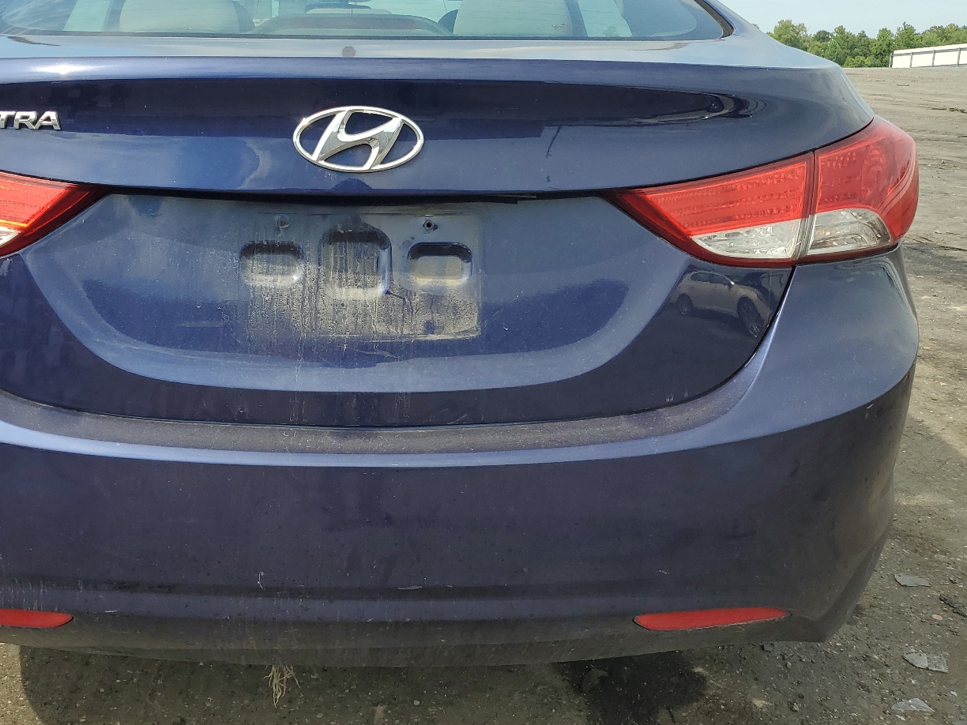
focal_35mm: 34
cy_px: 310
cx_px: 352
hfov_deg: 53.3
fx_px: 950
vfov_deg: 41.7
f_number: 1.5
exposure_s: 1/1667
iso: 50
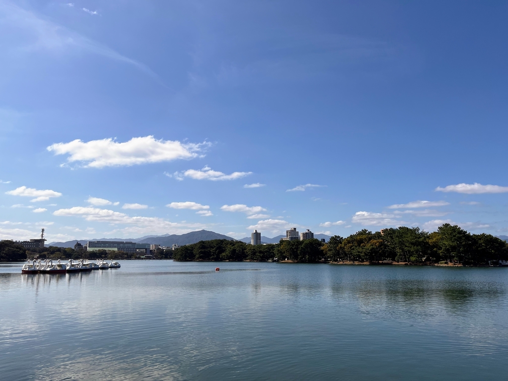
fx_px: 382
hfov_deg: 67.3
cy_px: 190
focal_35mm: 26
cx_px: 254
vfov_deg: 53.1
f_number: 1.6
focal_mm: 5.1
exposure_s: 1/6494
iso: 50
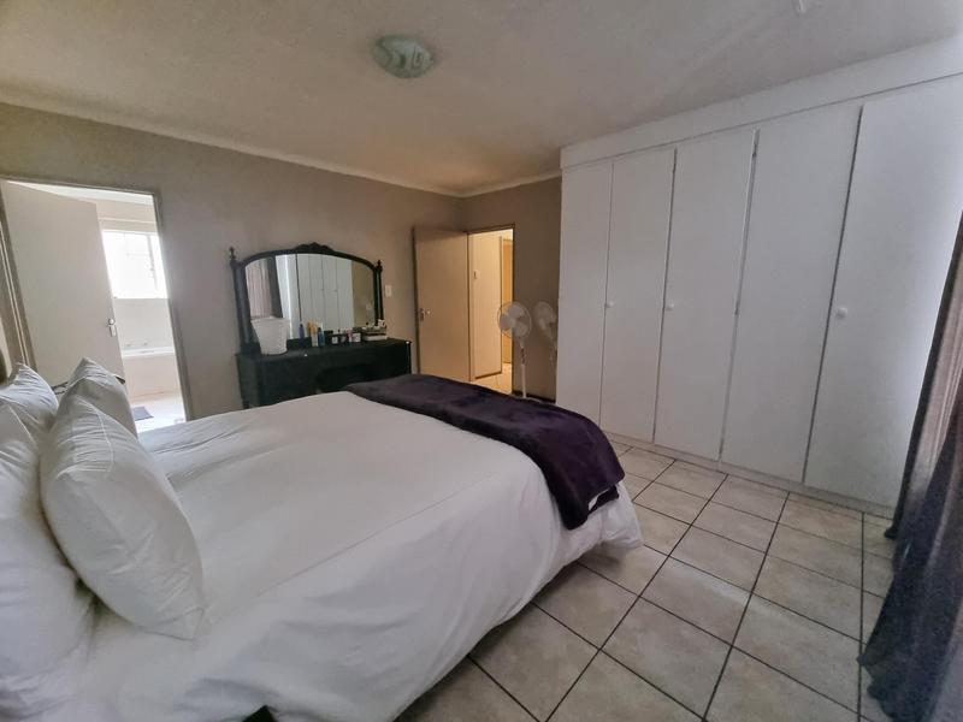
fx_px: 362
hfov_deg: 106.2
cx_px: 482
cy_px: 361
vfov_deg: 89.9
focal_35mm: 13
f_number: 2.2
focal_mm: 2.2
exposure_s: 1/25
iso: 2500
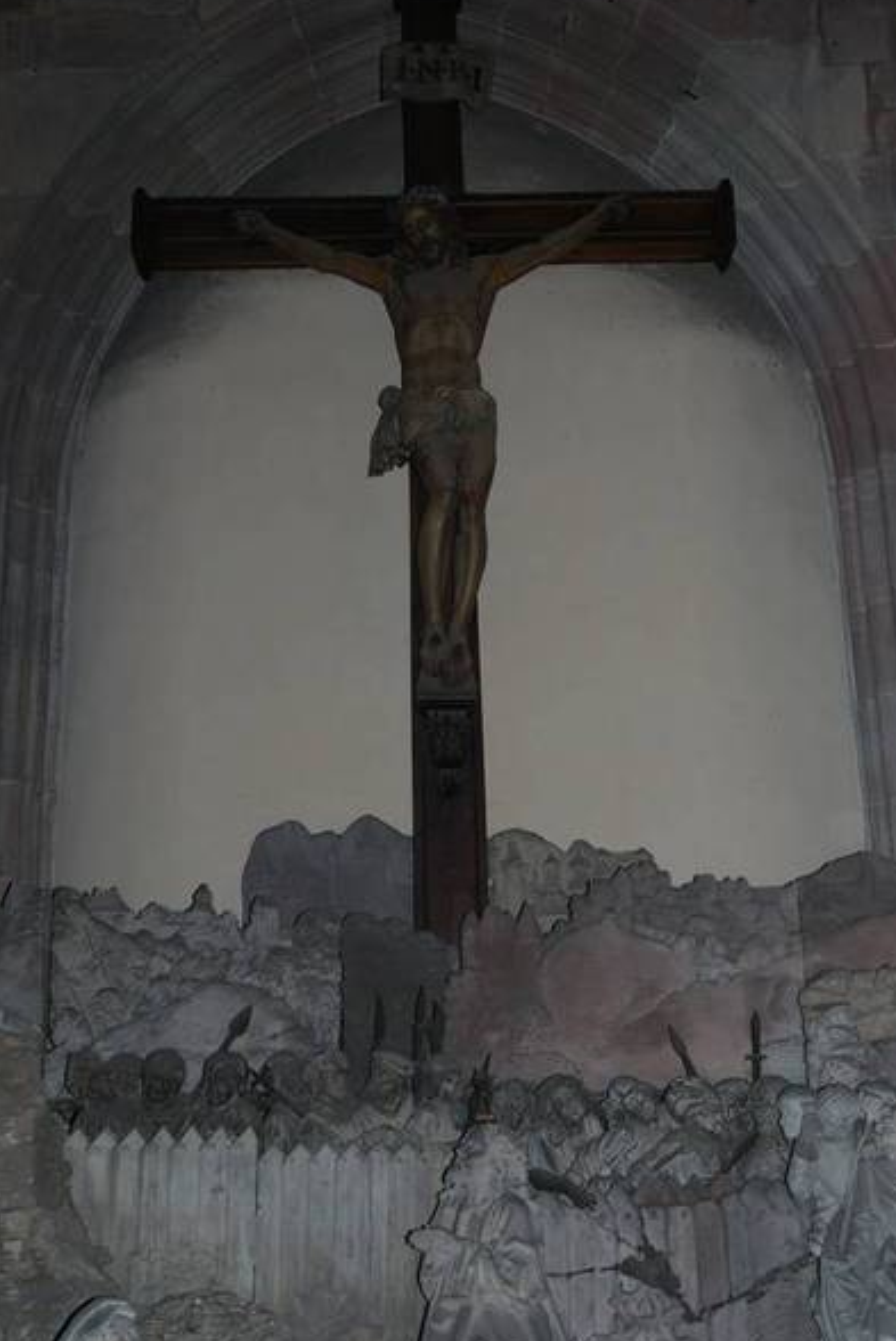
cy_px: 655
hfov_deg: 27.0
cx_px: 442
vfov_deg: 39.6
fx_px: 1863
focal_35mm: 50
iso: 220
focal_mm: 28
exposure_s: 1/60
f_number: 4
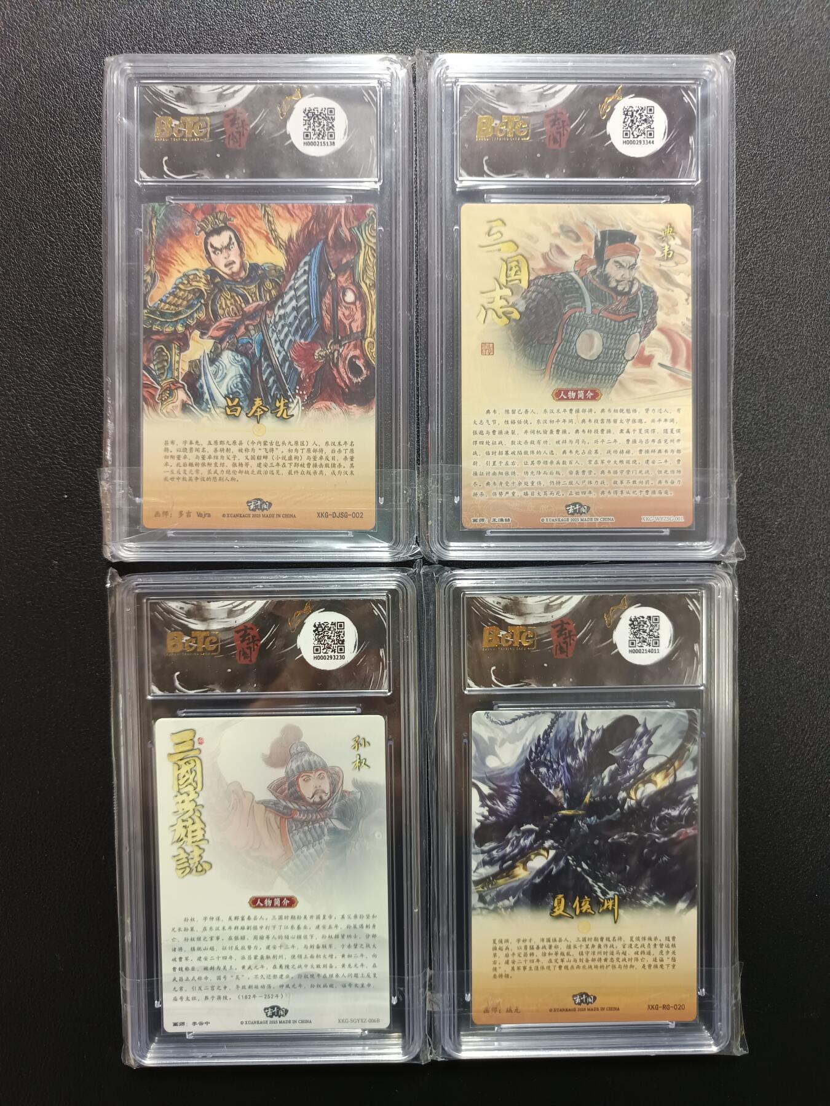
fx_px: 767
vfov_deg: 71.6
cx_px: 415
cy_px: 553
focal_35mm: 24
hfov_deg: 56.8
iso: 1109
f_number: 1.7
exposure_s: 1/25
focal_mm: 5.31
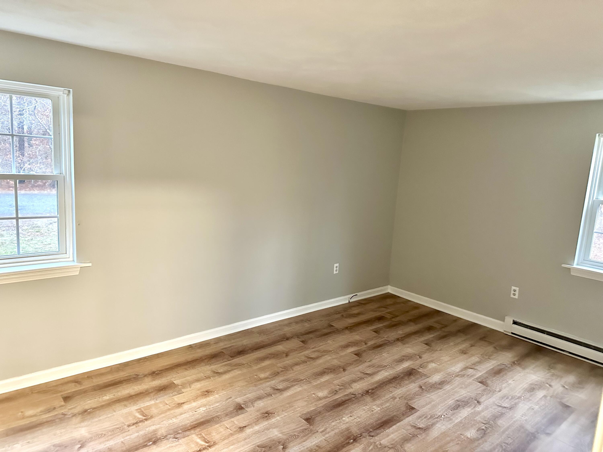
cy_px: 226
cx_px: 302
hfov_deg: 71.6
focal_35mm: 24
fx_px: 418
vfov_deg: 56.8
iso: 800
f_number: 1.78
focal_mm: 6.86
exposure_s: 1/30
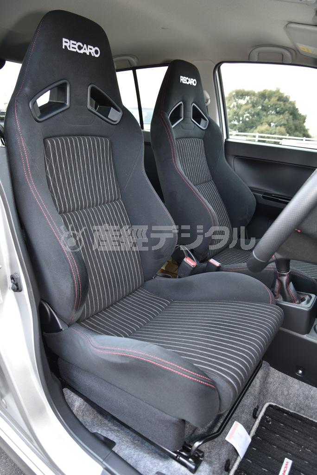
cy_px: 238
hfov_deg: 53.2
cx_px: 158
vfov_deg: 73.7
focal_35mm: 24
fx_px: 317
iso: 320
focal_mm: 24
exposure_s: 1/60
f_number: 5.6
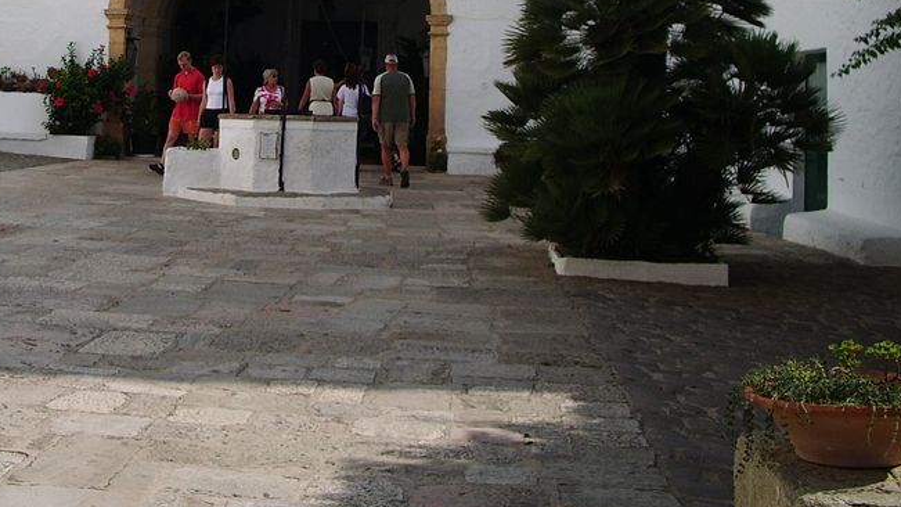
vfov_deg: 19.4
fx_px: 1433
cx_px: 244
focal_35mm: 60
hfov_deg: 34.3
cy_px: -14
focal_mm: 5.8
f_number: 4.3
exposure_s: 1/500
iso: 50
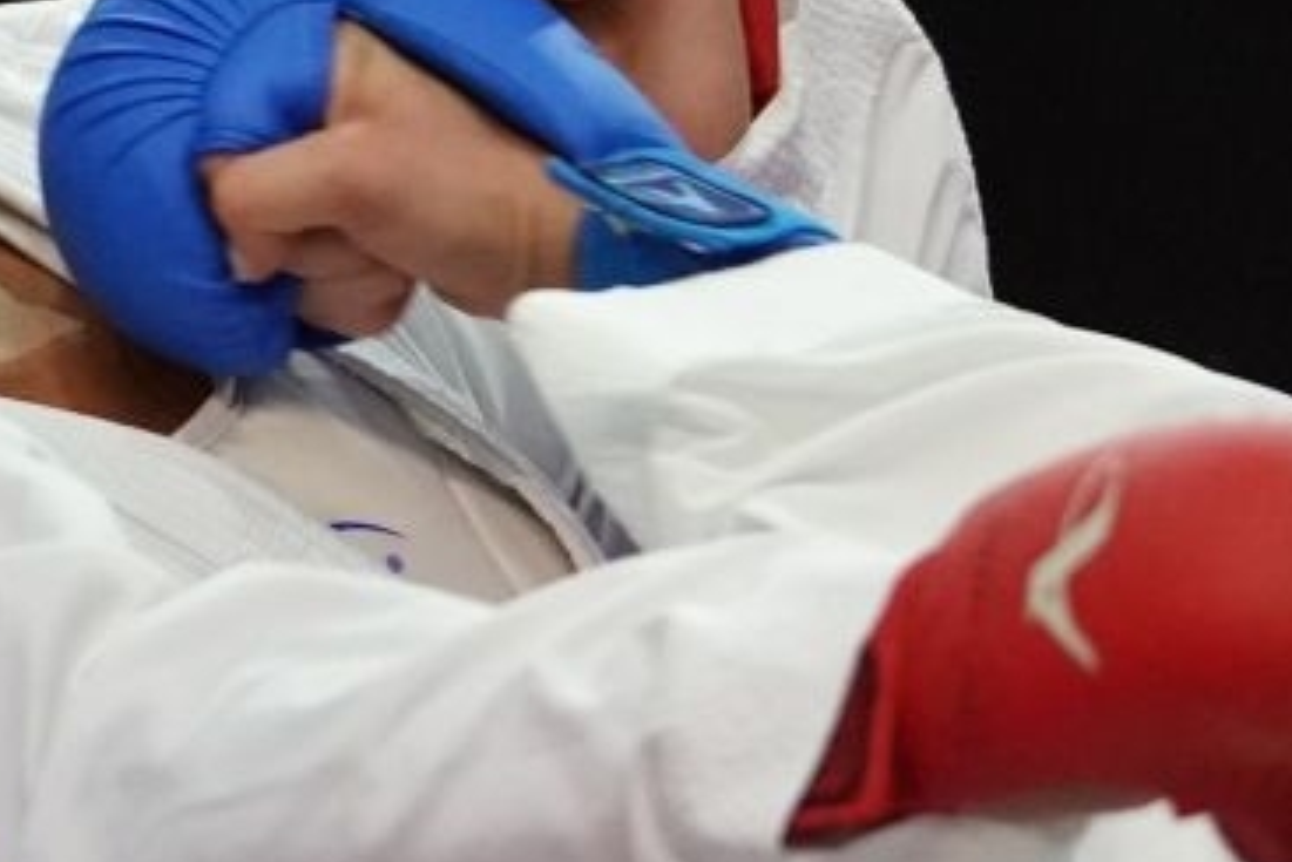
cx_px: 598
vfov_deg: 1.4
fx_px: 35219
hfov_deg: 2.1
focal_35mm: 981
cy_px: 742
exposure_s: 1/1000
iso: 6400
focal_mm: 200
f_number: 2.8
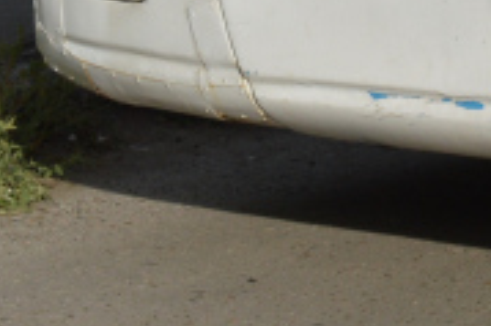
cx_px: 1089
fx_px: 3556
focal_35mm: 261
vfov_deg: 5.0
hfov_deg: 7.5
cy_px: -701
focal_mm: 24
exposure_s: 1/250
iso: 140
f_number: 9
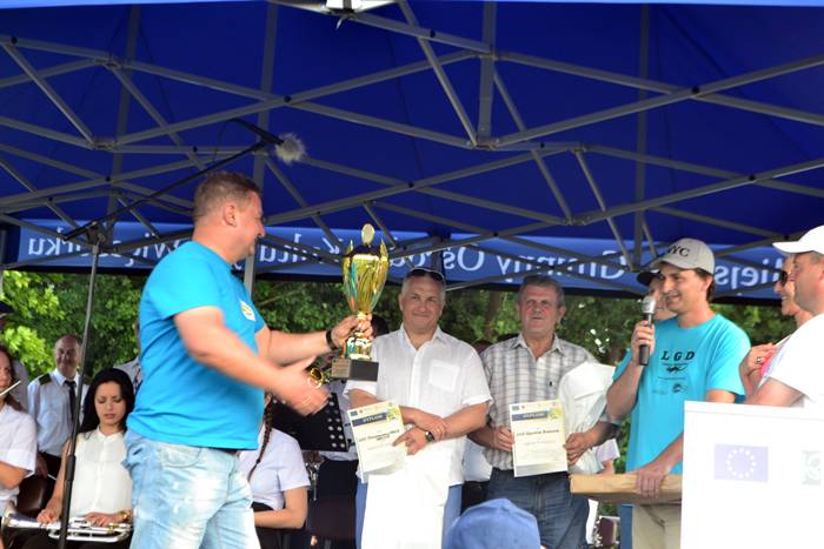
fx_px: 1786
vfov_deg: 17.5
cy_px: 274
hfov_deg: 26.0
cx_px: 412
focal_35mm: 78
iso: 400
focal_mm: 52
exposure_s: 1/60
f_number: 8
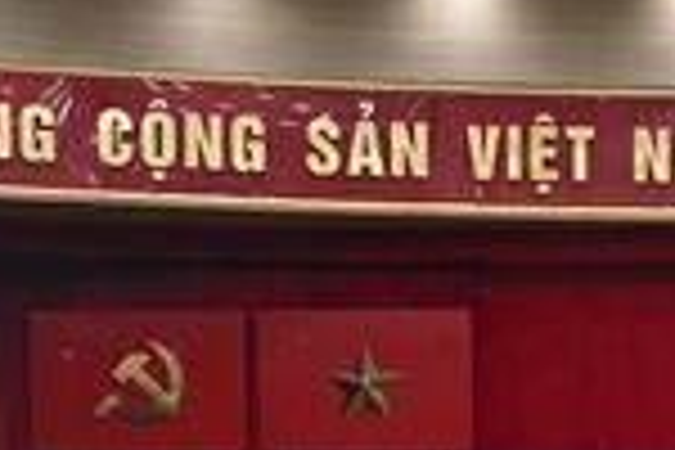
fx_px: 2974
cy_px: 990
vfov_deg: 8.1
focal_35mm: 159
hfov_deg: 12.6
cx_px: 806
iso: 1000
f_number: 4.5
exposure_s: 1/160
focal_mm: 30.5
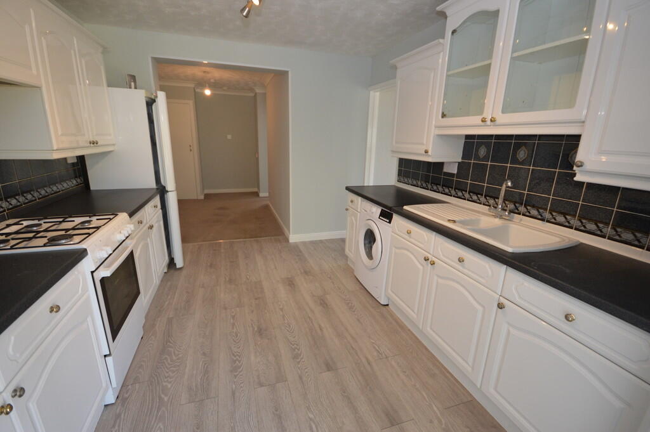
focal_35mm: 15
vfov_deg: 77.2
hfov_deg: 100.4
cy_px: 216
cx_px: 325
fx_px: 271
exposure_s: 1/60
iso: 500
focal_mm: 10
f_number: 4
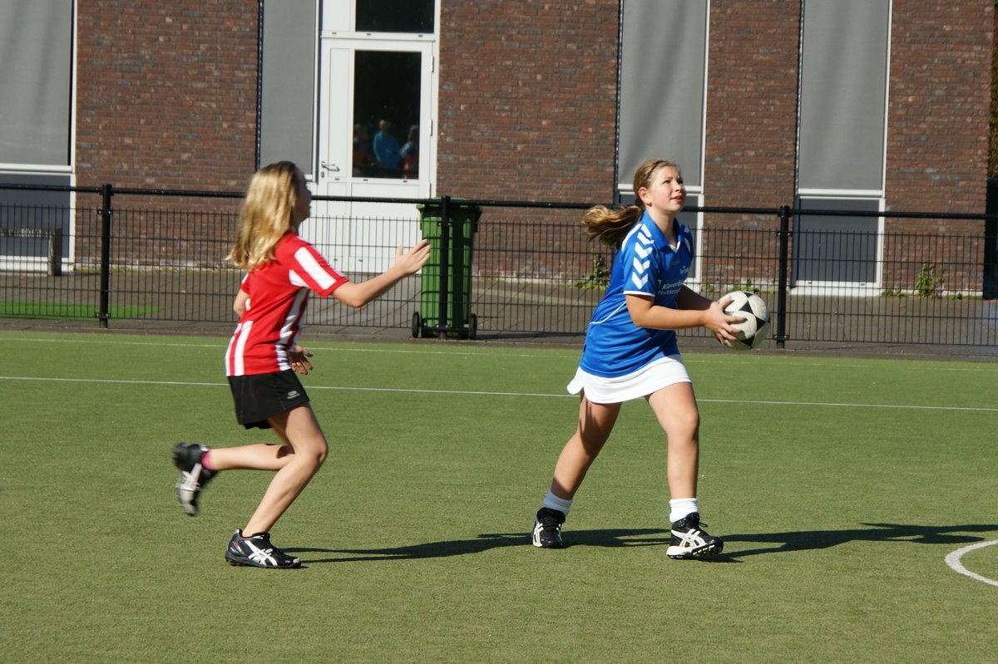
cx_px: 499
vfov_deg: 12.2
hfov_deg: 18.2
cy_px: 332
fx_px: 3117
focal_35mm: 112
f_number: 8
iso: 100
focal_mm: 75
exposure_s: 1/320
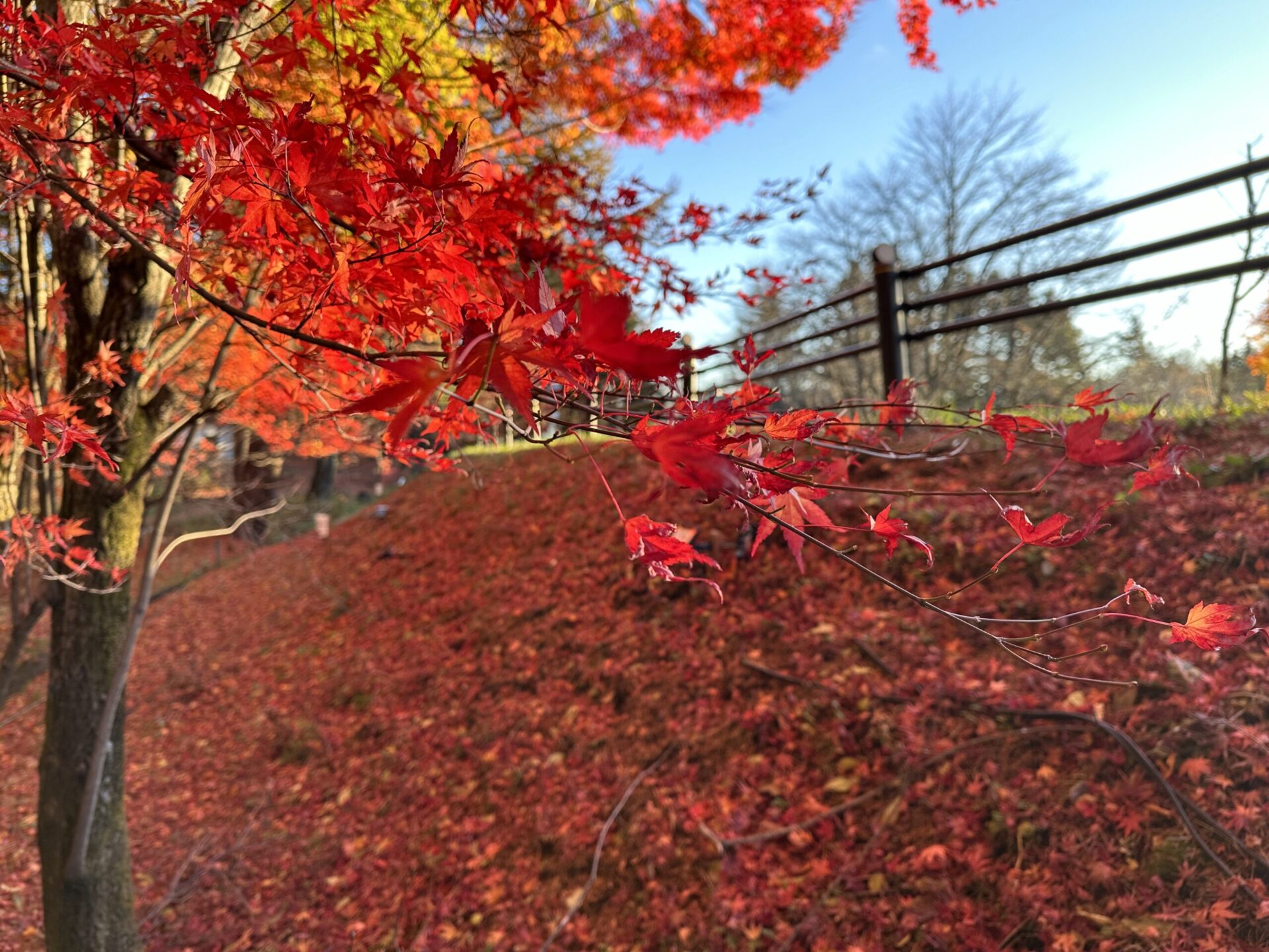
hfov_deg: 71.6
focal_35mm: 24
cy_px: 476
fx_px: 880
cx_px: 634
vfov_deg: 56.8
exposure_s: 1/245
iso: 80
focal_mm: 6.86
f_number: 1.78
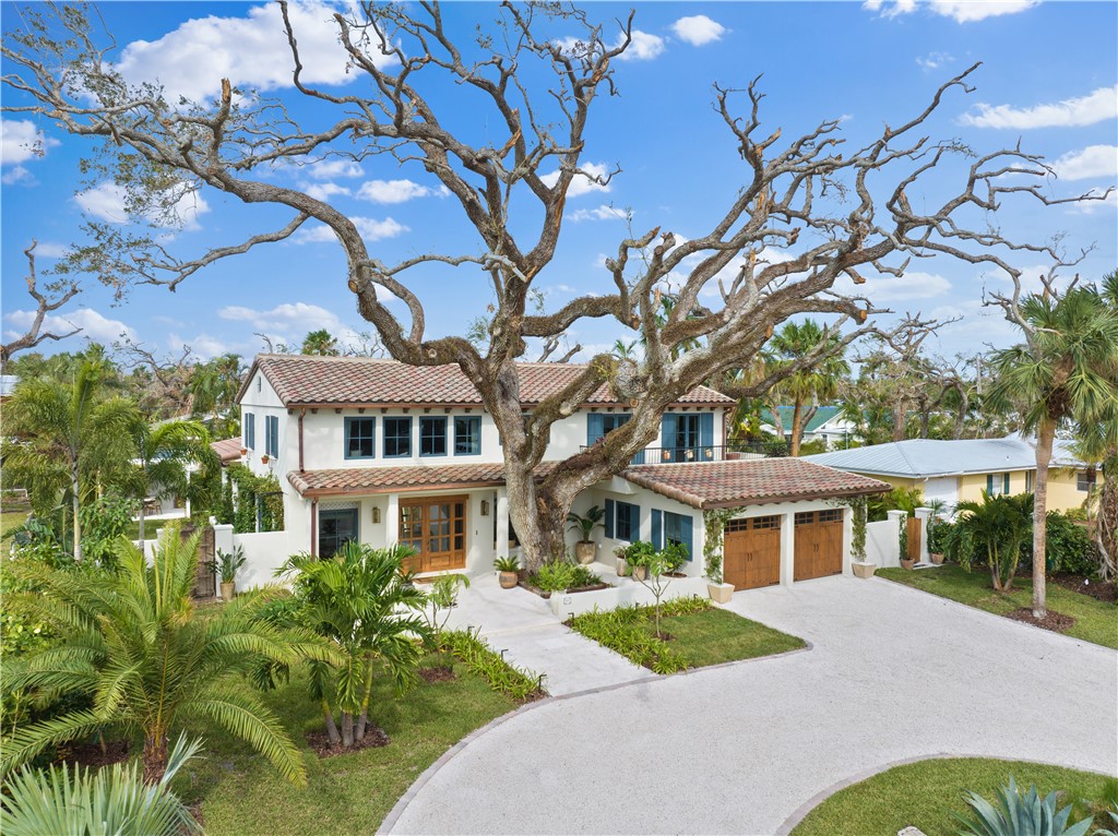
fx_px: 774
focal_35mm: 24
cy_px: 418
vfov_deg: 56.7
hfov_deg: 71.6
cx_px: 559
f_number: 4.5
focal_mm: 12.29
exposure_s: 1/40
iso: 100
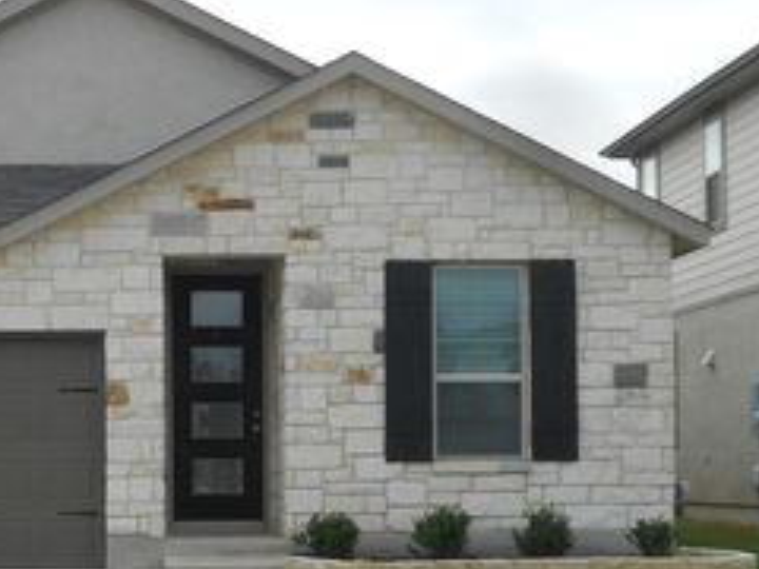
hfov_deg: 19.0
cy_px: 356
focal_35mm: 102
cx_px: 114
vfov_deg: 14.5
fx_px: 2236
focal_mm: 8.8
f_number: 4.5
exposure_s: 1/400
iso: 80
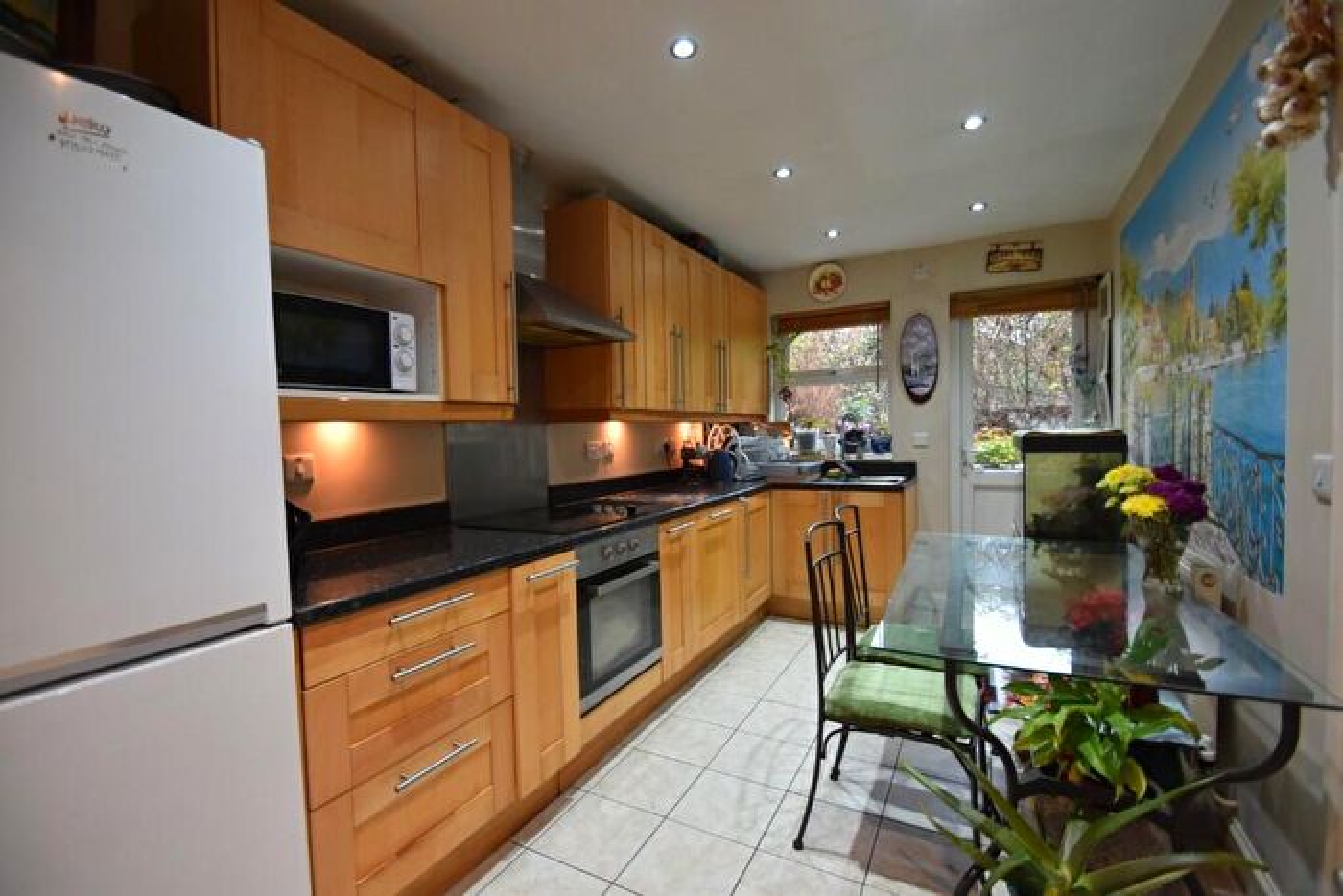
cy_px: 448
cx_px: 672
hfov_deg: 100.4
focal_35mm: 15
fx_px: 560
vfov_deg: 77.4
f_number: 4
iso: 560
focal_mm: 10
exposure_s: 1/60
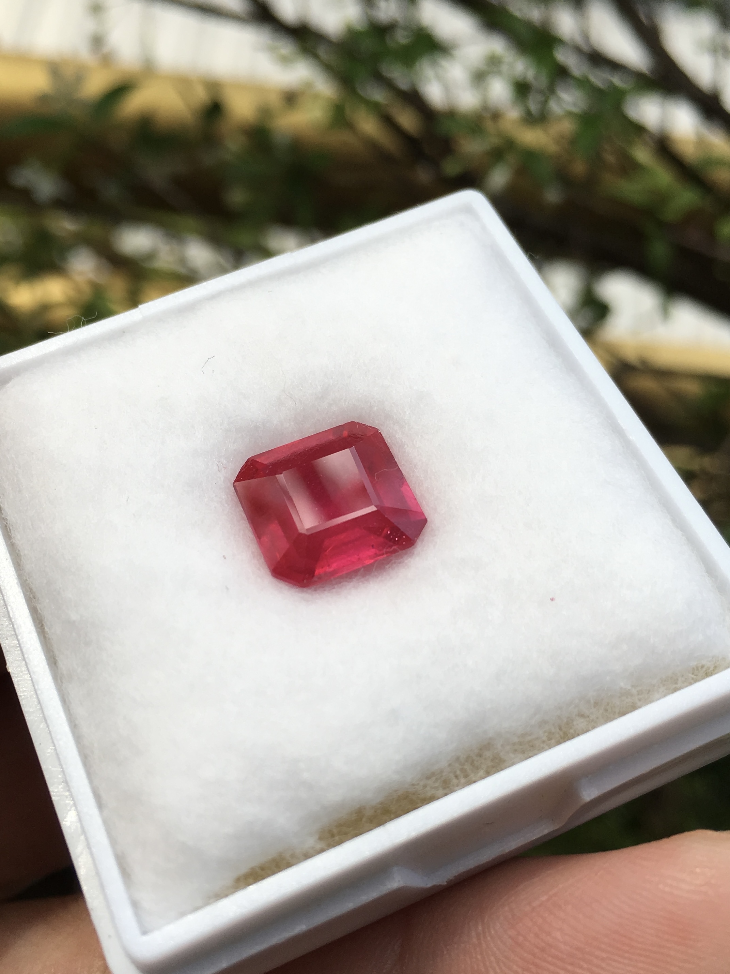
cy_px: 487
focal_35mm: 29
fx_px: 815
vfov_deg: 61.7
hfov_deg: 48.2
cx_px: 365
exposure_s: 1/746
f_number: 2.2
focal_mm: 4.15
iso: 25
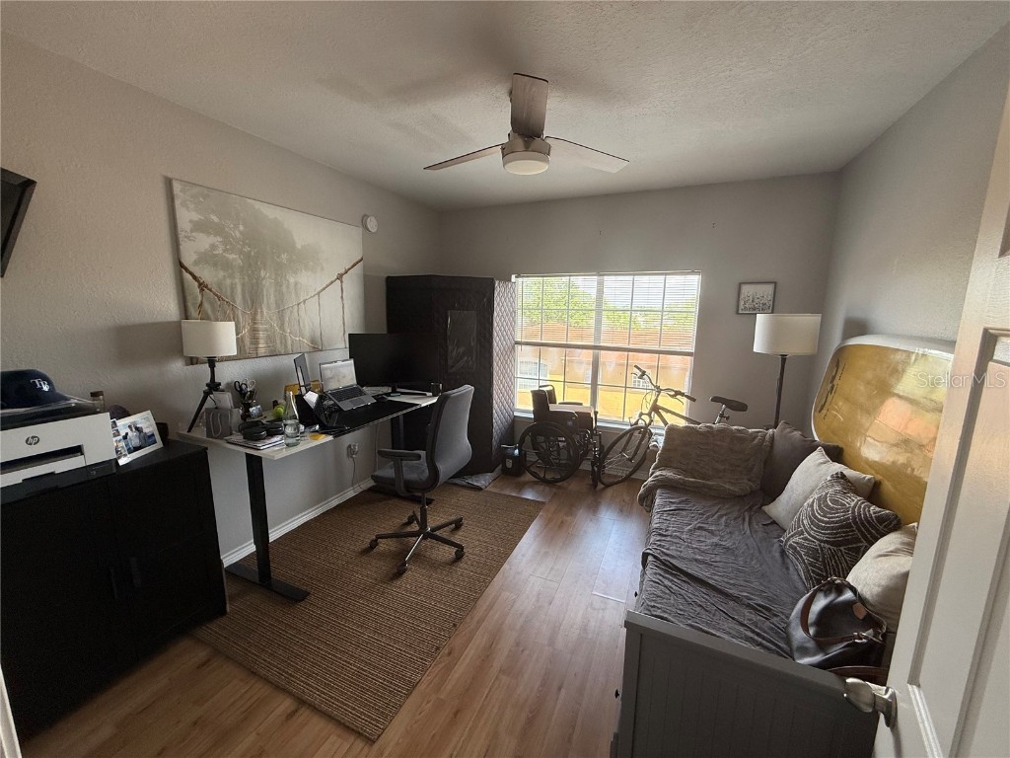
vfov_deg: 85.7
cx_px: 505
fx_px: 408
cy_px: 379
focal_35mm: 14
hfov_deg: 102.1
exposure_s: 1/99
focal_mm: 2.22
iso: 80
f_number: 2.2
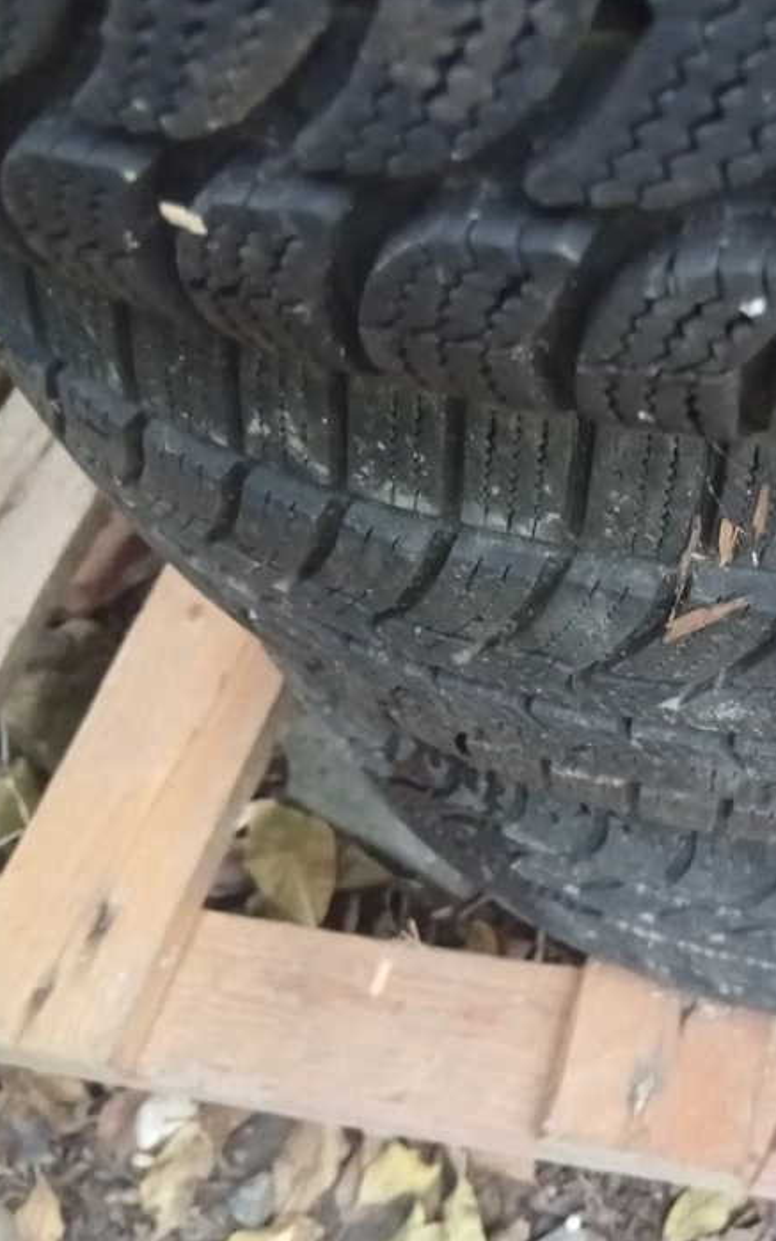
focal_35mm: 41
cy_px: 619
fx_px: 1387
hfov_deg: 28.6
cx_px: 840
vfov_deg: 48.2
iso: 1445
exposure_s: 1/20
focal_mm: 3.84
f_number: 1.8
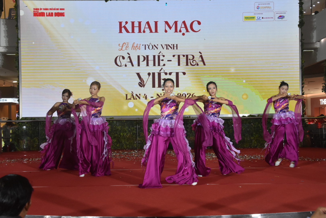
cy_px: 109
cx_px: 163
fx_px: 421
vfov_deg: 28.9
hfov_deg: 42.3
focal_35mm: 46
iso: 1600
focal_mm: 31
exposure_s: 1/320
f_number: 8
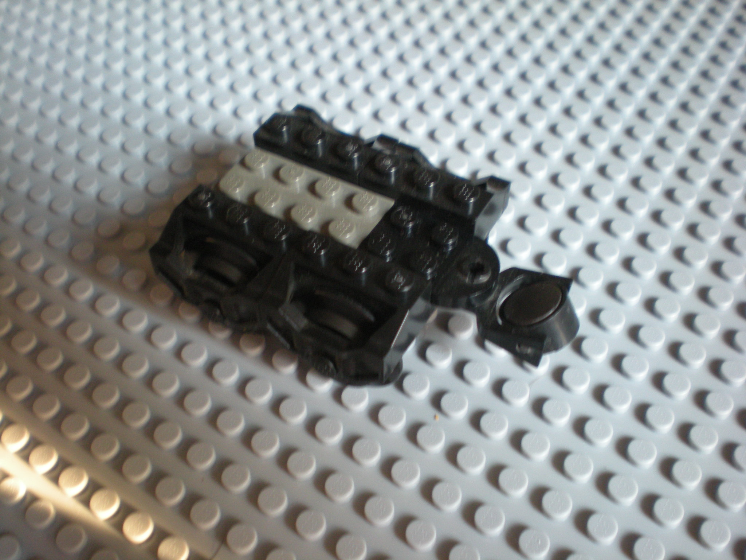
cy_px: 280
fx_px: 819
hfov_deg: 49.0
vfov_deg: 37.7
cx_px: 373
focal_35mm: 38
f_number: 3.1
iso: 200
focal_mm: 6.3
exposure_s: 1/14.8
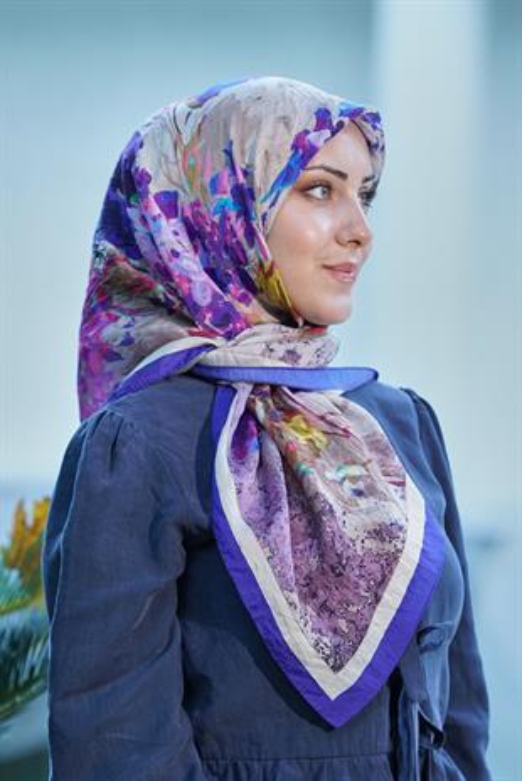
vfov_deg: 17.1
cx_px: 261
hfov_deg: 11.4
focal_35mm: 120
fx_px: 2606
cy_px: 390
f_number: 3.5
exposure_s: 1/200
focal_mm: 120
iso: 640
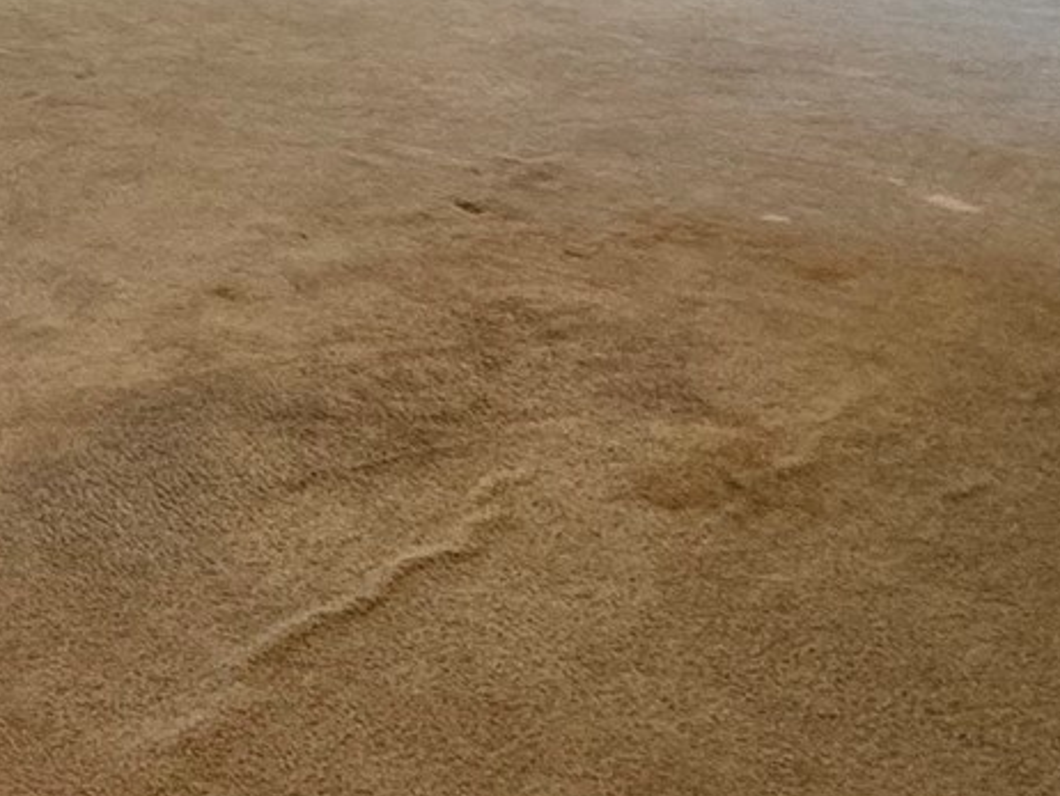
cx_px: -521
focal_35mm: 62
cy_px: -381
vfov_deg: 20.4
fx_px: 1900
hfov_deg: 24.4
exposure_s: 1/120
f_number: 2.2
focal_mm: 2.22
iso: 250
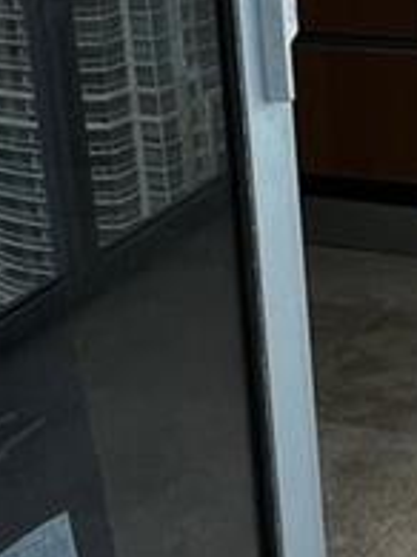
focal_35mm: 80
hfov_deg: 15.4
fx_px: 1286
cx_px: 783
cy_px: -49
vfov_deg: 23.0
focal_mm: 1.57
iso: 32
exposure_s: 1/528
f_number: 1.8
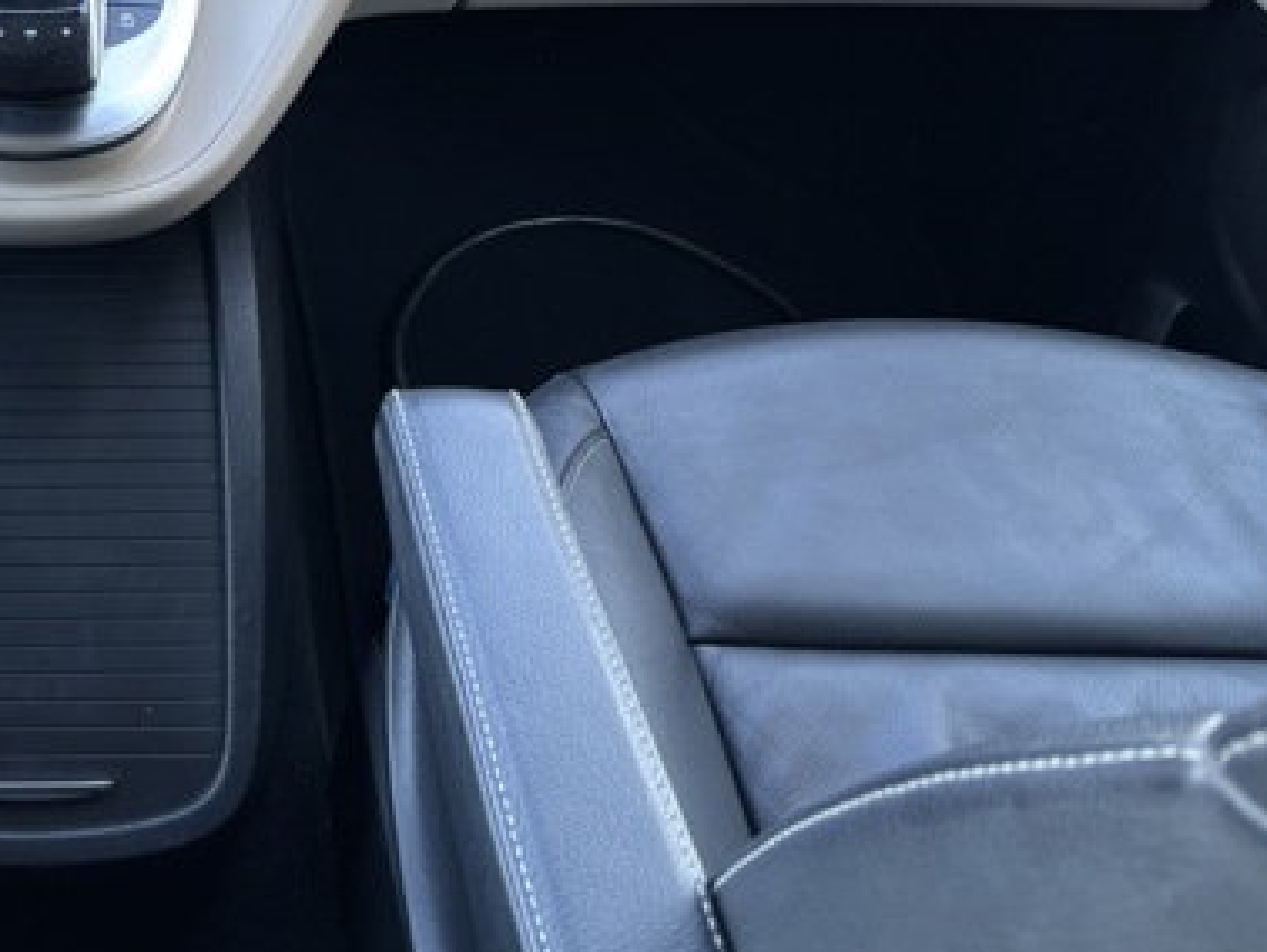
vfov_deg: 25.1
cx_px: -30
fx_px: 2014
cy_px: -30
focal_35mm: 55
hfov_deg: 31.9
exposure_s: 1/43
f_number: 1.6
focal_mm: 5.96
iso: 100
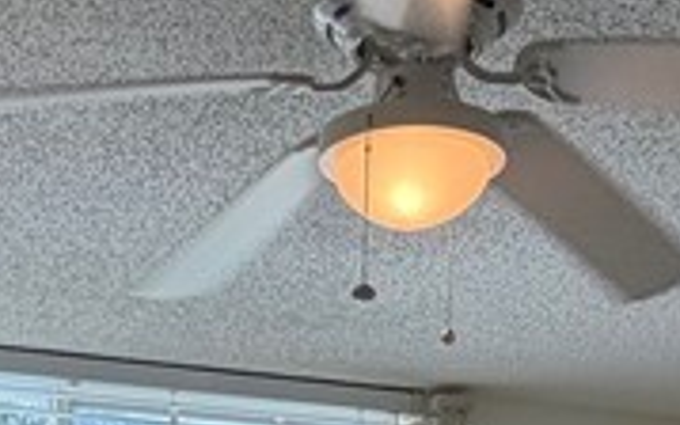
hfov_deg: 24.2
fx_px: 1576
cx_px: 224
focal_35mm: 85
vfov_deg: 12.0
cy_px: 1059
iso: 80
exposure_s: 1/120
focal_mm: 2.22
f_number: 2.2
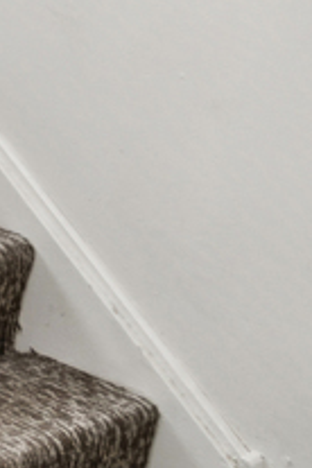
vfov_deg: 19.7
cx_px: -425
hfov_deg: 11.9
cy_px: -165
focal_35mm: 94
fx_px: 1222
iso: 200
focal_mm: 12
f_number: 8
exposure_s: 1/20
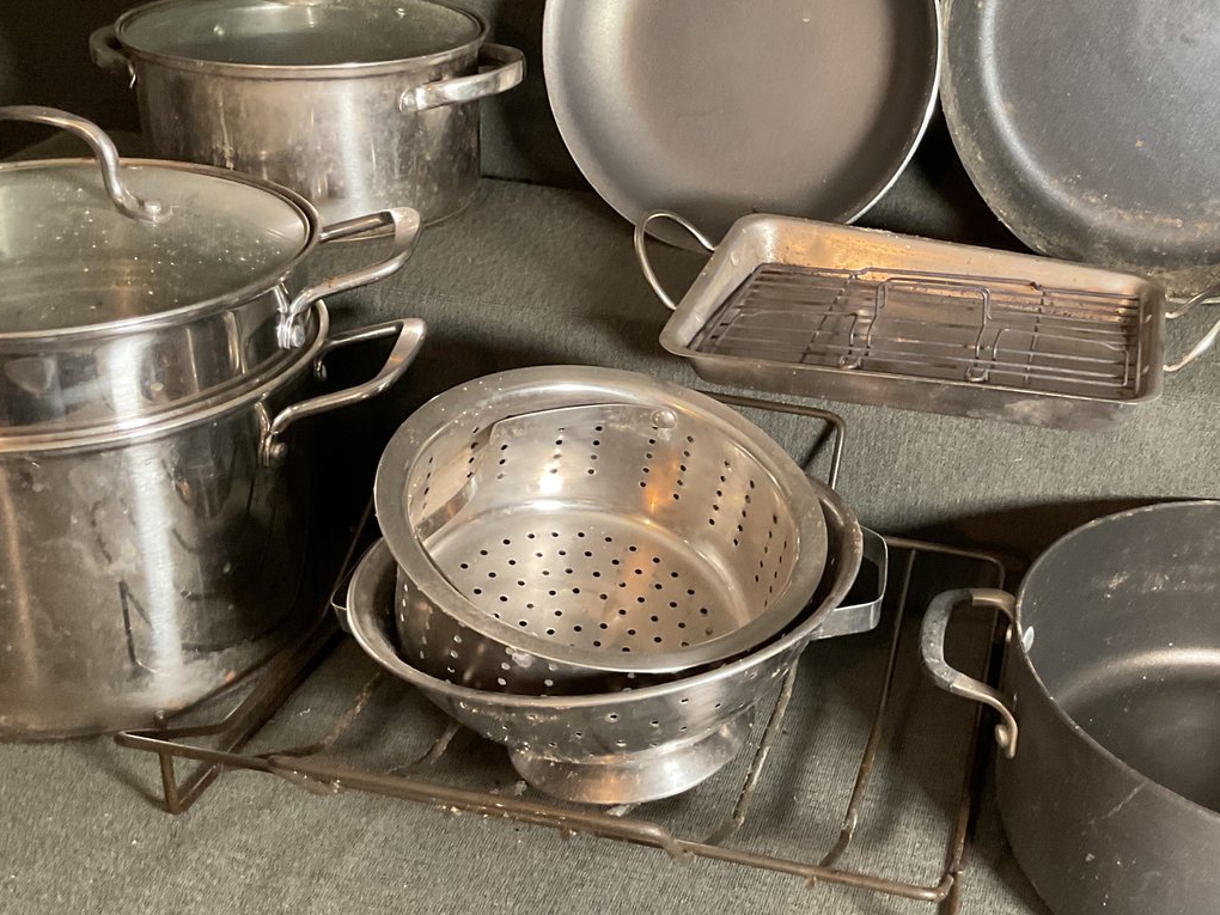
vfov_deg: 33.5
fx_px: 1515
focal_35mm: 43
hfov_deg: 42.8
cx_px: 874
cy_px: 370
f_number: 1.8
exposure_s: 1/60
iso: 200
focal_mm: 3
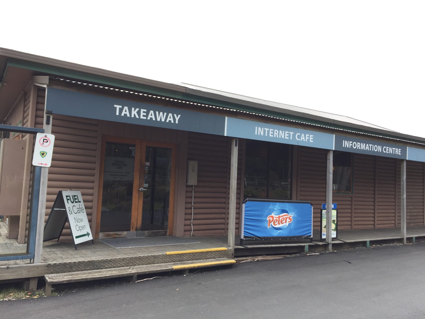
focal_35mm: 29
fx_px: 356
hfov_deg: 61.7
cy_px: 160
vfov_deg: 48.2
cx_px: 212
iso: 32
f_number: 2.2
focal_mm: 4.15
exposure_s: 1/507
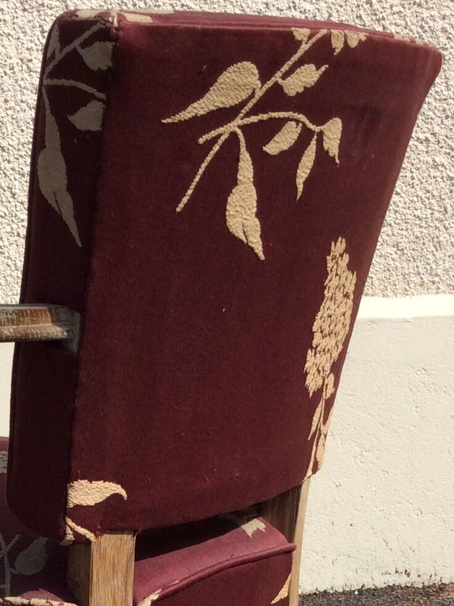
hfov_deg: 17.3
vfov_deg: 21.7
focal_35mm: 84
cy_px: 714
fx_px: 1470
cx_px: 31
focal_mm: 3.3
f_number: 2.4
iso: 32
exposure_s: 1/1546
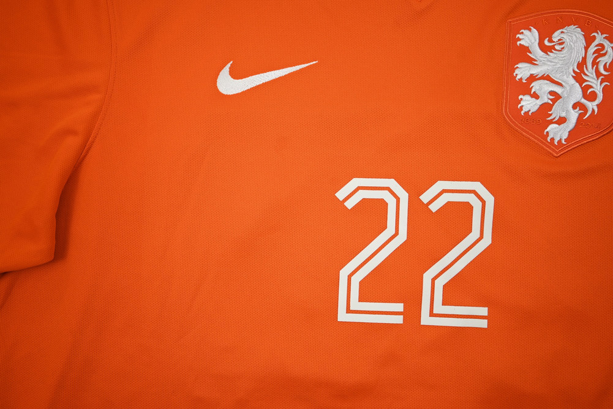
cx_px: 306
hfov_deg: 54.4
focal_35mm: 35
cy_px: 204
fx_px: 596
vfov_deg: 37.9
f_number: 5
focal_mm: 35
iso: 200
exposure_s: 1/125
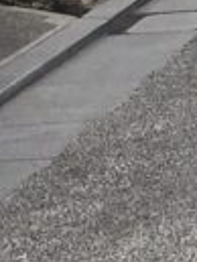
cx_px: 471
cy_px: -481
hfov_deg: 6.4
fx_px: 1682
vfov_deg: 7.9
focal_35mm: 222
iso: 20
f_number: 1.8
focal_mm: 3.99
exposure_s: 1/481
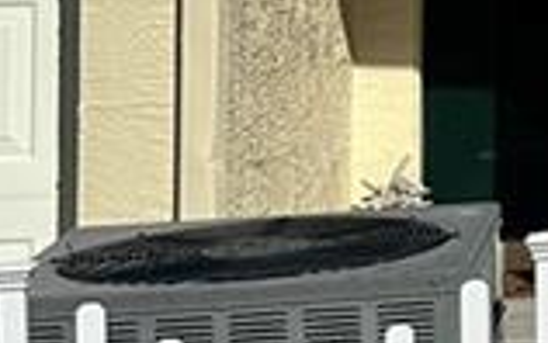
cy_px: -225
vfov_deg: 6.7
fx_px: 2884
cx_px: 1328
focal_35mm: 193
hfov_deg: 9.6
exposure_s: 1/18519
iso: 100
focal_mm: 6.86
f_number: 1.78
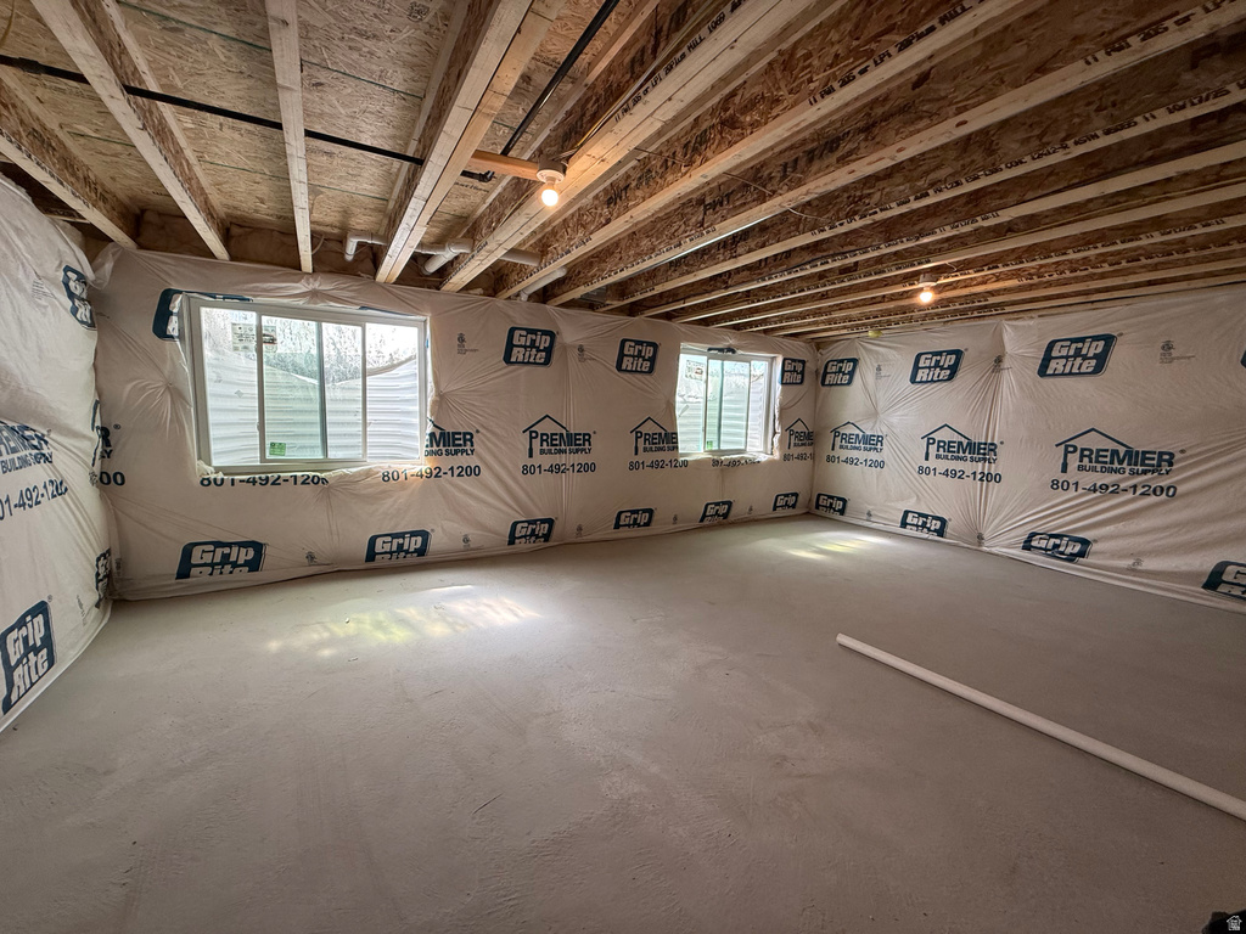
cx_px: 623
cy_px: 467
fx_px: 504
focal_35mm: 14
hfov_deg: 102.1
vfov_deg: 85.7
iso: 100
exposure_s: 1/99
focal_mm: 2.22
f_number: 2.2
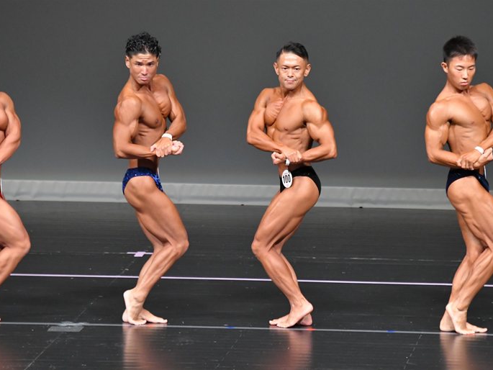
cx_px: 274
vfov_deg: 4.0
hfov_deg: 5.3
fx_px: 5342
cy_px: 185
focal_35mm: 375
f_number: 5.6
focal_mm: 230
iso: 5000
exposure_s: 1/400
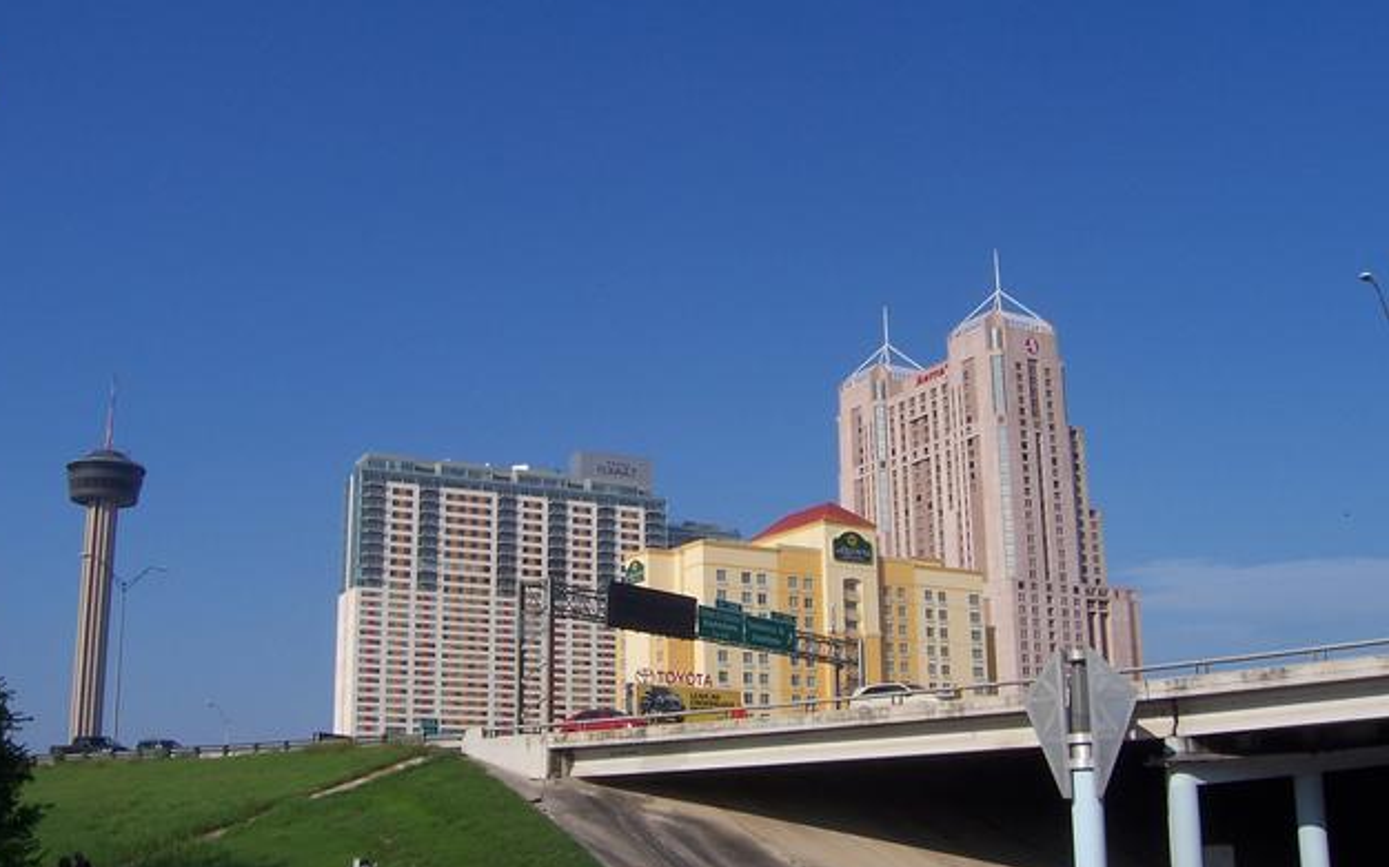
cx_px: 681
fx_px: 1476
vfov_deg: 32.7
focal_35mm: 39
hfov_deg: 50.4
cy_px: 461
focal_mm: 6
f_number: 4.8
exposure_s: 1/750
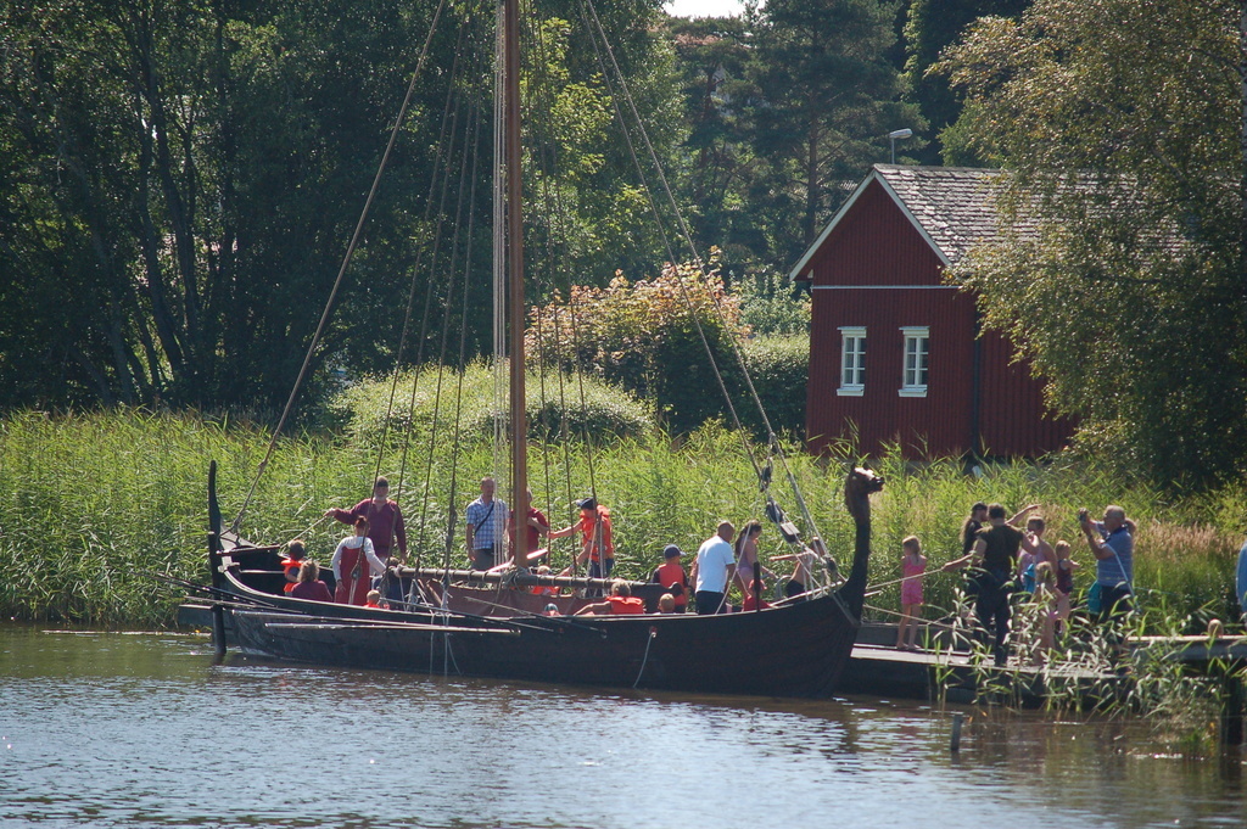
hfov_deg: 7.6
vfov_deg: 5.1
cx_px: 624
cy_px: 414
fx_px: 9345
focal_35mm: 270
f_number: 5.6
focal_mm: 180
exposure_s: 1/500
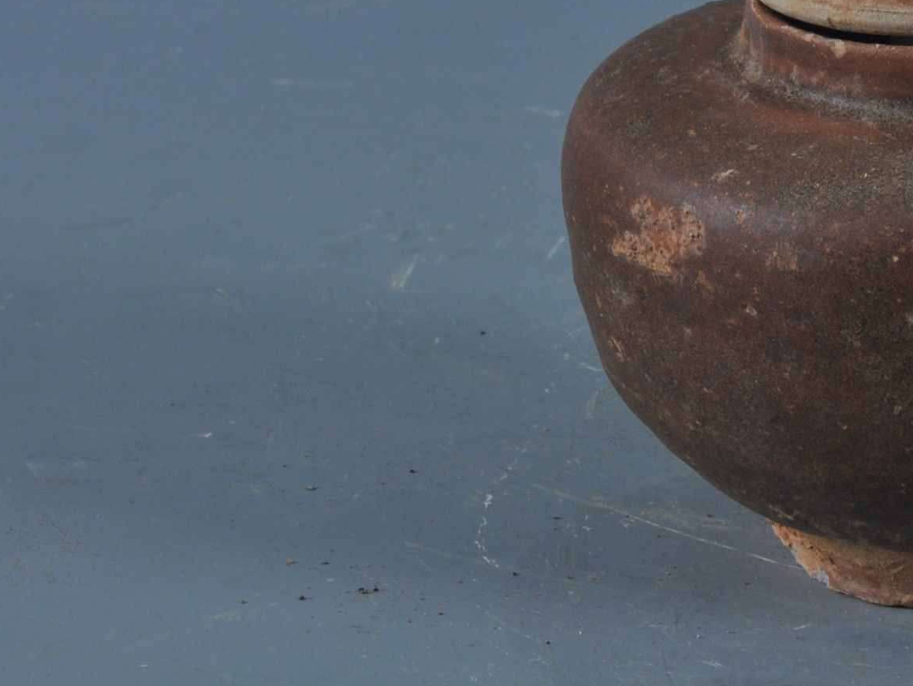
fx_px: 5909
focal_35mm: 224
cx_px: 885
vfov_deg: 6.6
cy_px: 144
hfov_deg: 8.8
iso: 200
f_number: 18
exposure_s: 1/60
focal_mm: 56
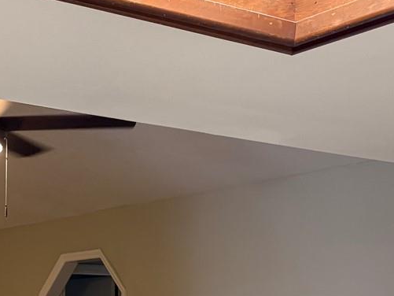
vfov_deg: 16.7
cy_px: 392
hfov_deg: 22.5
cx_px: -15
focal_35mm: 83
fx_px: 945
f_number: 1.6
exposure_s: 1/60
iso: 200
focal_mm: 5.96
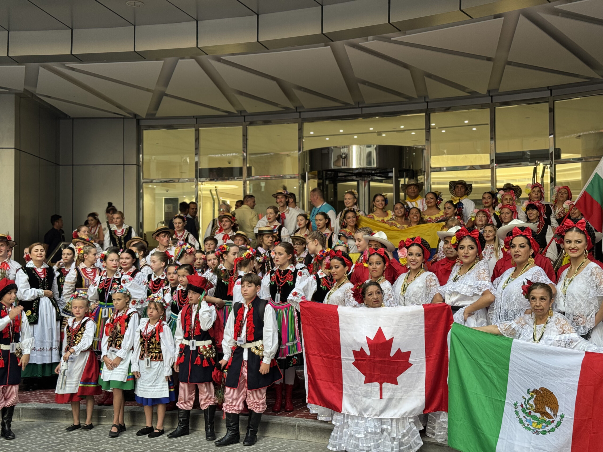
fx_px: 836
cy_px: 226
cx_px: 302
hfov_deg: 39.7
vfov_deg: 30.3
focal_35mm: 48
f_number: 1.78
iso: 100
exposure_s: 1/60
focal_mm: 6.76
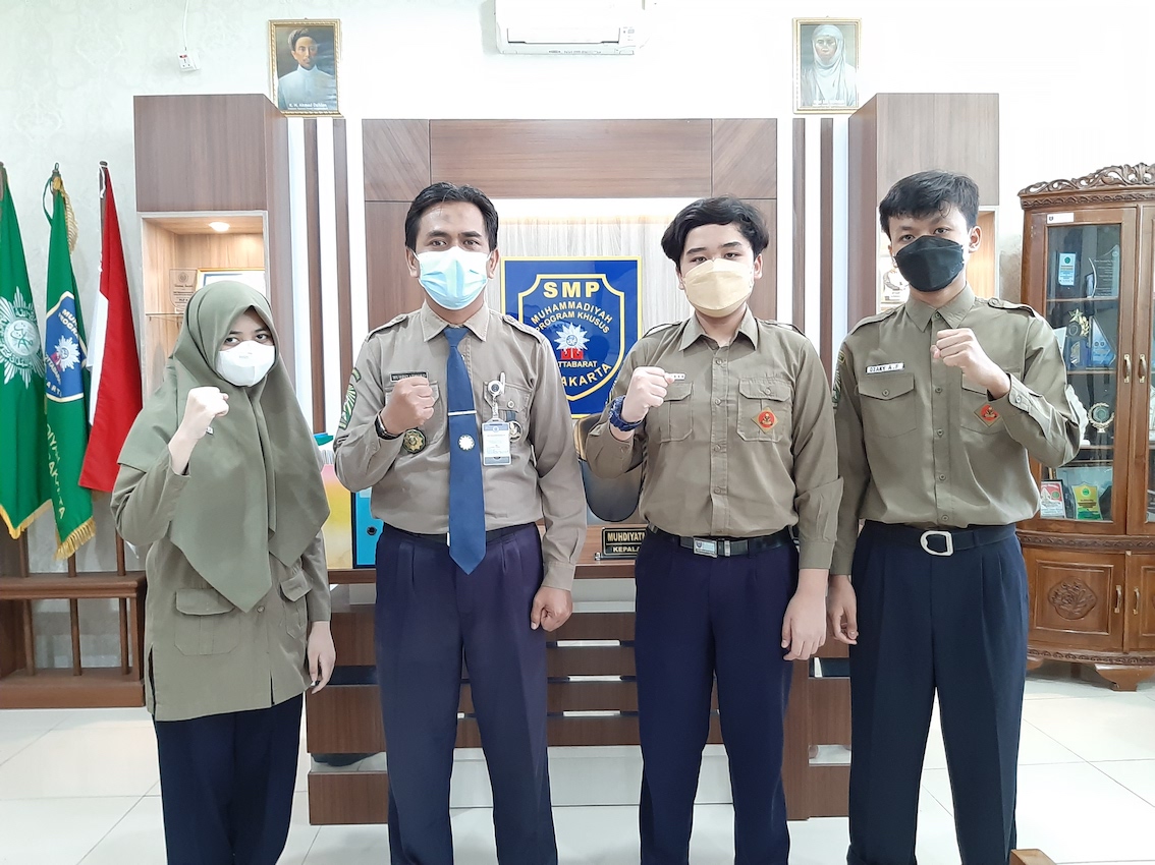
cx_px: 578
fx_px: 867
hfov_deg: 67.3
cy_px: 432
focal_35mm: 26
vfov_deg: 53.0
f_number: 1.7
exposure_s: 1/25
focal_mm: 3.93
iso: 250
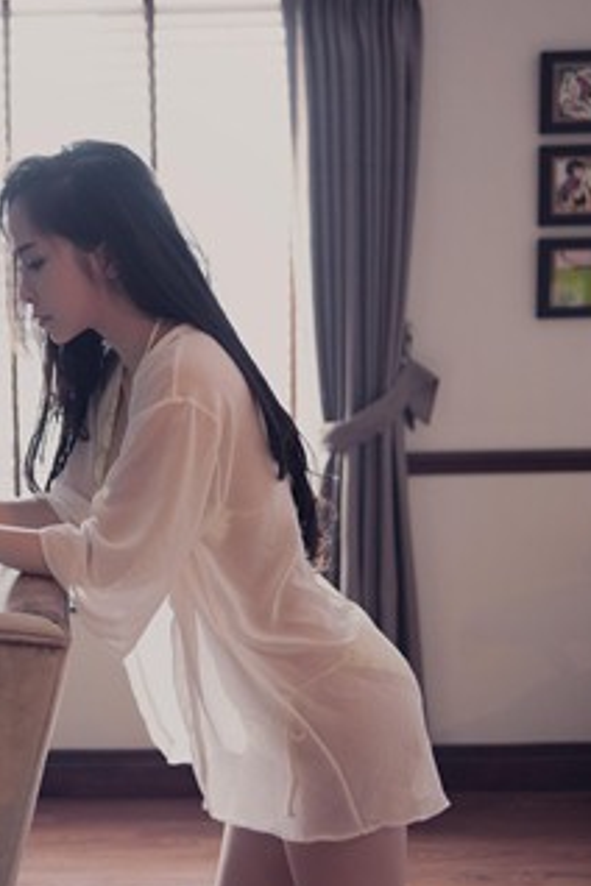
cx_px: -20
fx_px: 1354
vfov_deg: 36.2
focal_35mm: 55
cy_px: 453
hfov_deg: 23.4
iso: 400
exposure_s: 1/80
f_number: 2.8
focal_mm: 35
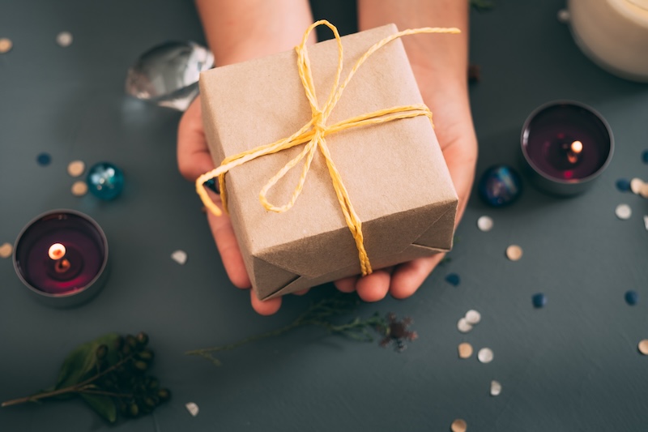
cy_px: 216
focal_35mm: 84
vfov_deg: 16.3
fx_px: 1512
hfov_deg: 24.2
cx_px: 324
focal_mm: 56
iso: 320
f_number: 3.2
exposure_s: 1/125
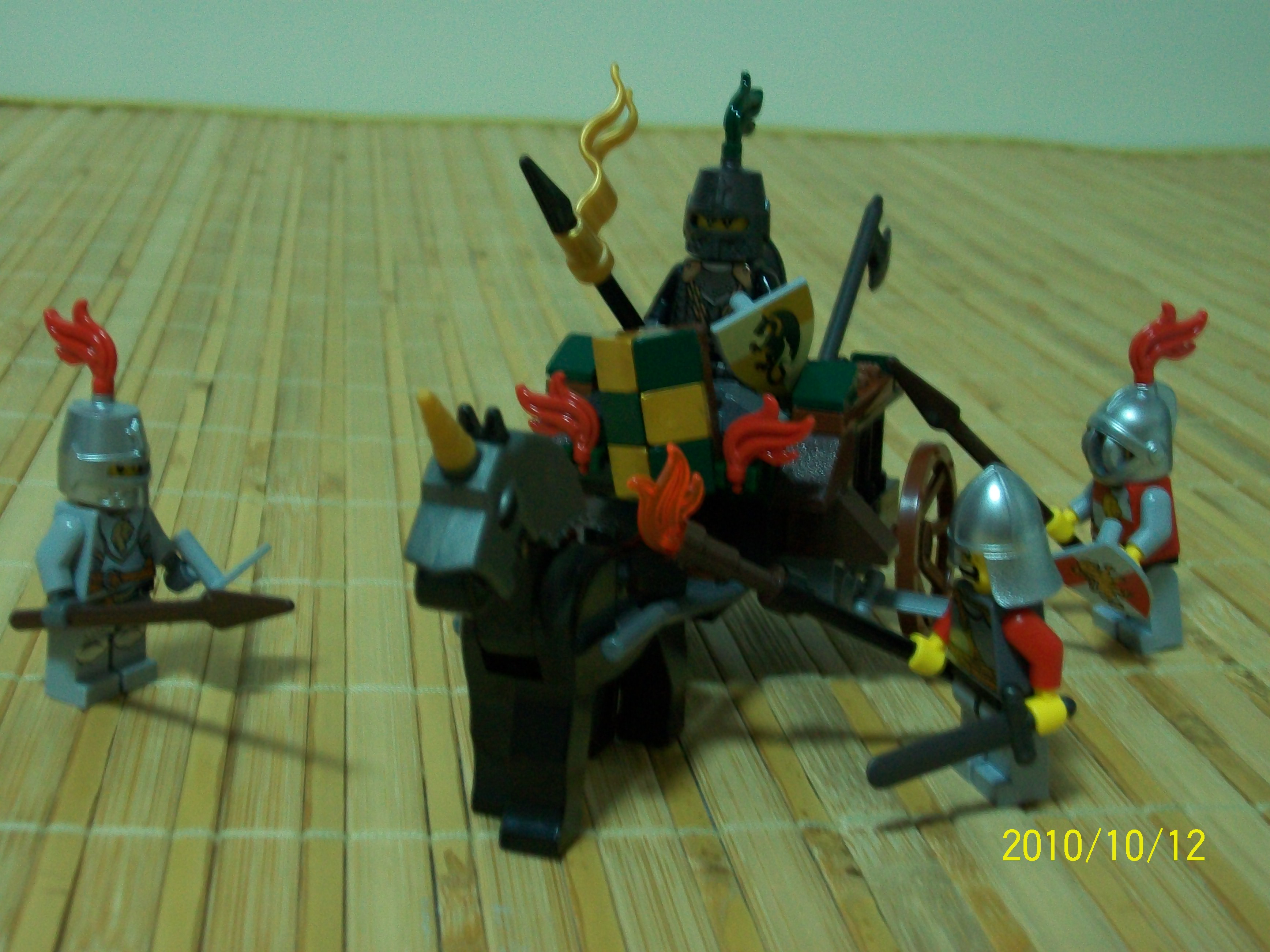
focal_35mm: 53
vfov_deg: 27.5
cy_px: 476
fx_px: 1944
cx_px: 635
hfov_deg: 36.2
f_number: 3.6
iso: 160
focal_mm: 8.8
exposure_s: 1/8
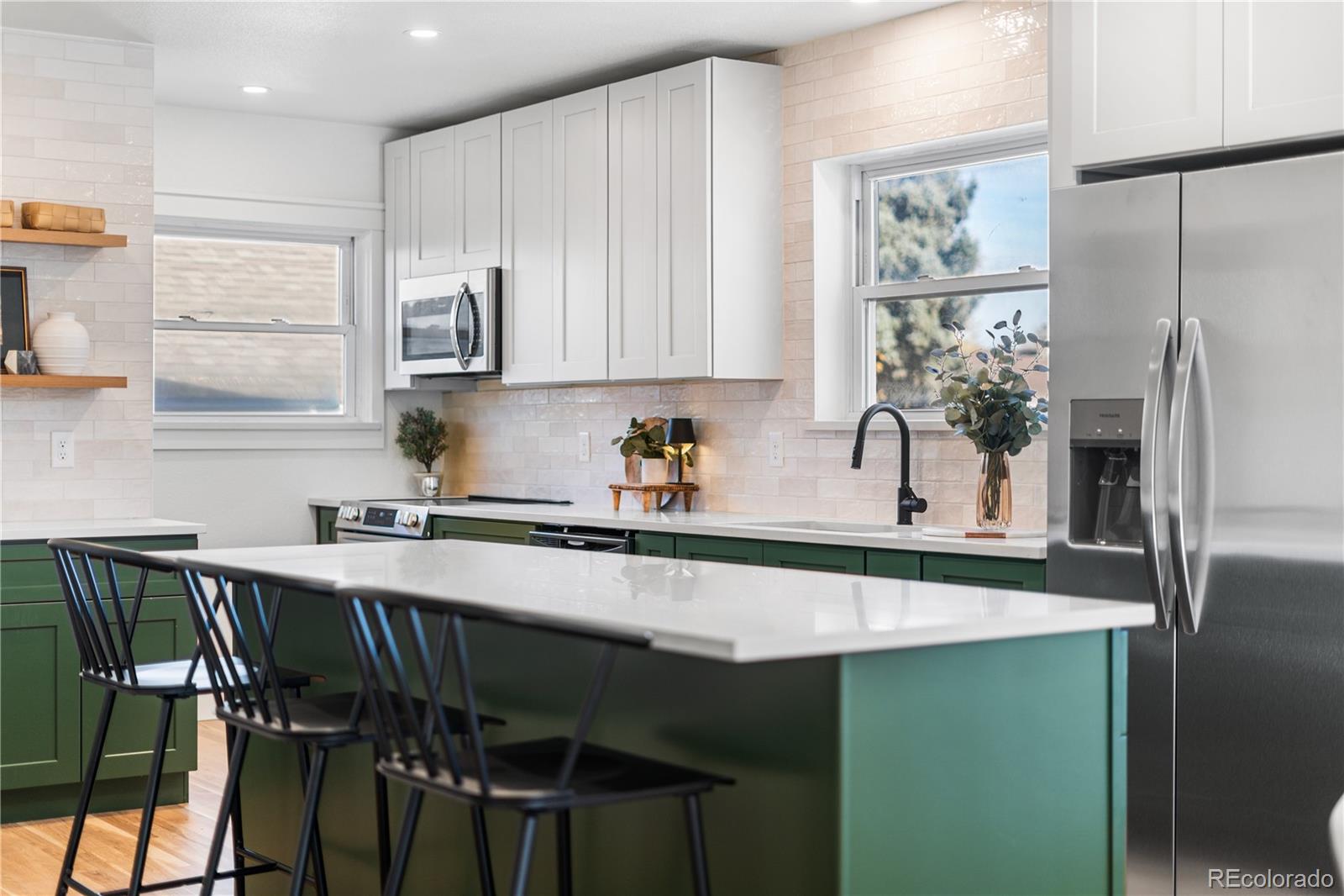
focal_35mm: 50
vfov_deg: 27.0
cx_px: 672
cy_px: 448
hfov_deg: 39.6
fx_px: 1866
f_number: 1.8
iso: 100
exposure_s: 1/60
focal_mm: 50
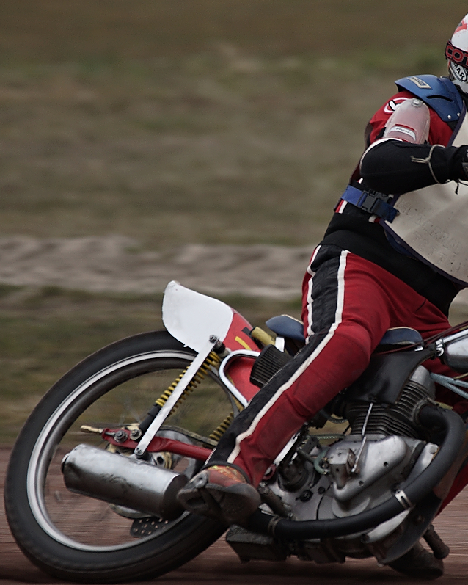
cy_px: 292
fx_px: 13205
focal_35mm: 763
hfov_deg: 2.0
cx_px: 410
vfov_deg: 2.5
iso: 200
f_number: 5.6
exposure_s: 1/500
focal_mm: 360
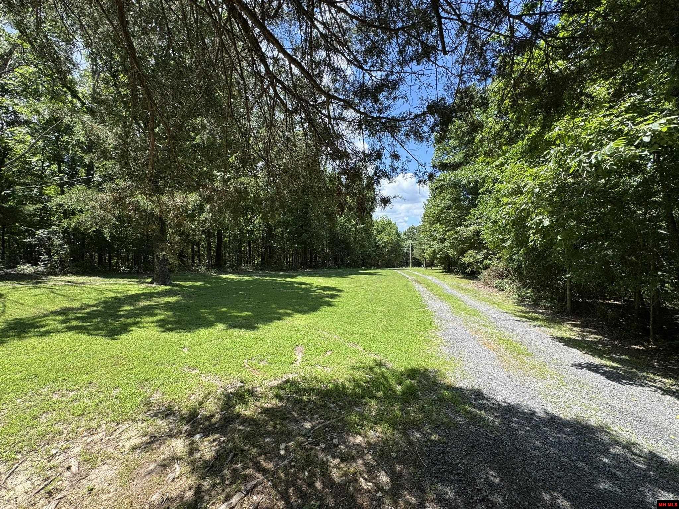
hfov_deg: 102.1
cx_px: 340
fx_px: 275
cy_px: 254
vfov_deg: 85.7
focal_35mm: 14
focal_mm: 2.22
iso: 40
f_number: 2.2
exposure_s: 1/756
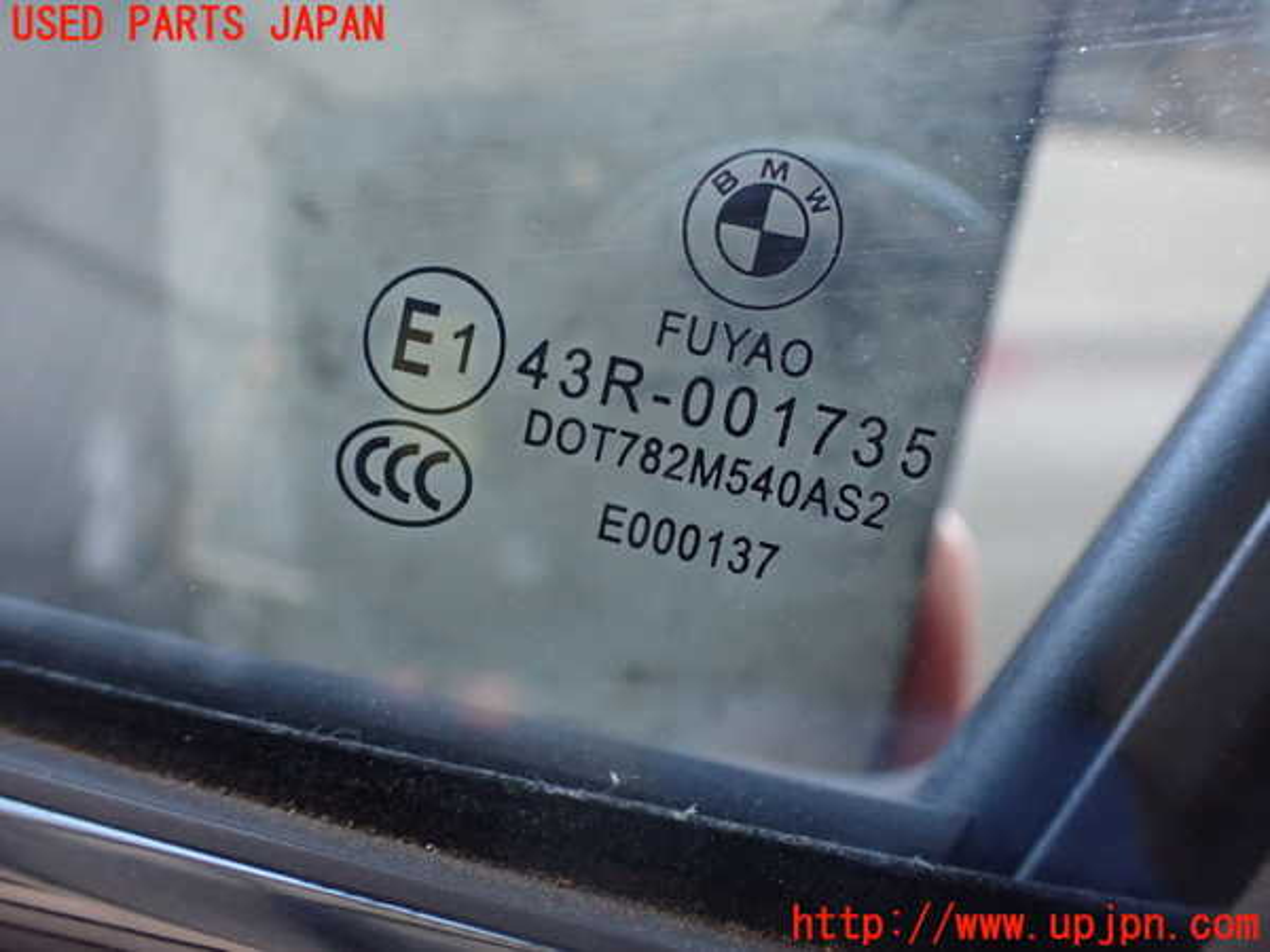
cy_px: 476
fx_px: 1101
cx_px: 635
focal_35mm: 30
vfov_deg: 46.8
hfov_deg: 60.0
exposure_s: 1/125
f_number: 2.3
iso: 640
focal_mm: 5.4
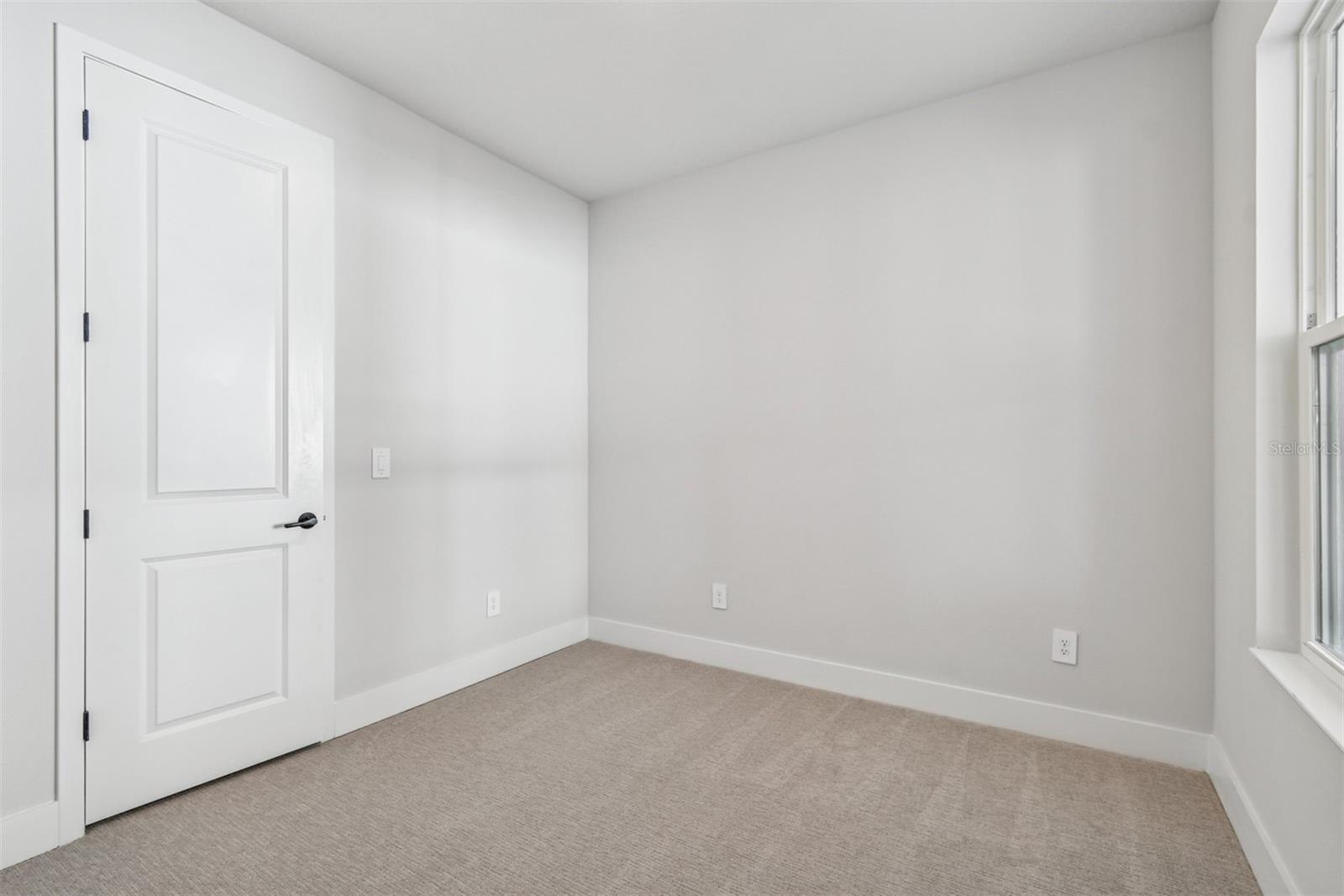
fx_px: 560
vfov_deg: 77.3
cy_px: 448
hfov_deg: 100.4
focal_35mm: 15
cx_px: 672
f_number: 7.1
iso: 100
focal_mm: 10
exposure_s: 1/10
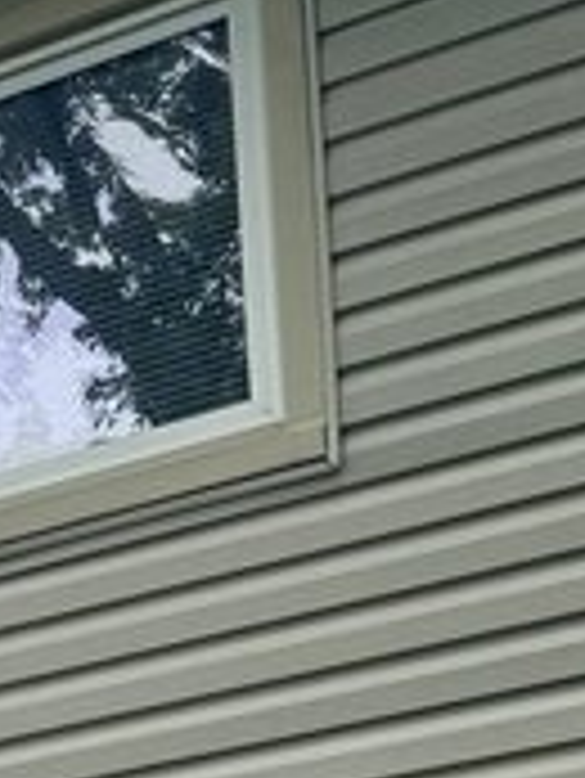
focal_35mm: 150
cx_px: -670
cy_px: 958
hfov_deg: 9.2
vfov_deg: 12.8
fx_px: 3376
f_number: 1.78
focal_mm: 6.76
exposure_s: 1/1094
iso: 80
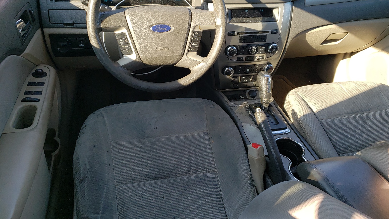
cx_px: 198
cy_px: 87
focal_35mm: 29
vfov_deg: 40.0
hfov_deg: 66.1
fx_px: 299
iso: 50
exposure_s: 1/312
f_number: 1.5
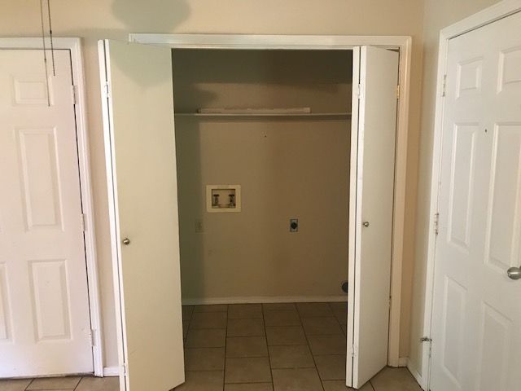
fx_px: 421
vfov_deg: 49.7
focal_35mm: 28
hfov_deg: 63.4
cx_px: 260
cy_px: 196
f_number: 1.8
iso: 100
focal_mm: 3.99
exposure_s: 1/13
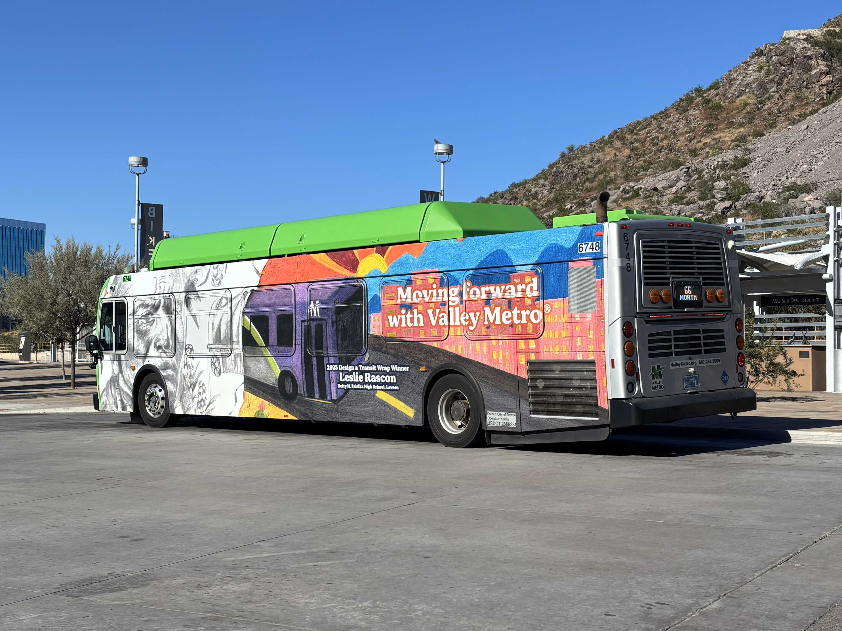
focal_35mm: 26
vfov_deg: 53.1
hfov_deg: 67.3
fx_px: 632
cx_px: 421
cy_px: 316
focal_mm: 5.96
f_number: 1.6
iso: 50
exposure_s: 1/3788
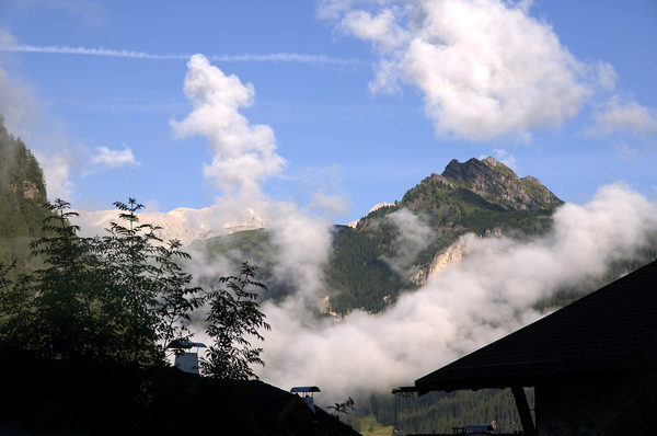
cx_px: 328
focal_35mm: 98
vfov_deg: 14.0
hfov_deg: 21.0
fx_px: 1777
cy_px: 218
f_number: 8
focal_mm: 65
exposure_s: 1/500
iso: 200
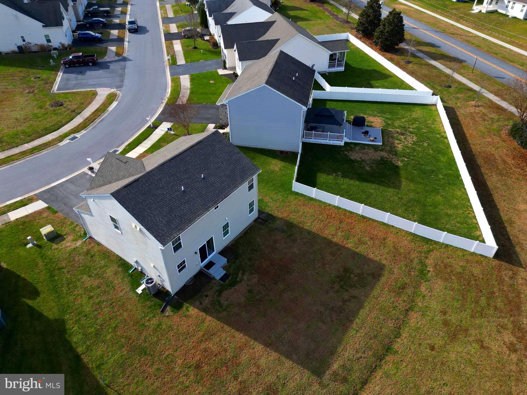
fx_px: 365
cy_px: 198
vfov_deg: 56.8
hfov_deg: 71.6
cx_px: 264
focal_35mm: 24
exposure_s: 1/1600
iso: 100
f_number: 1.7
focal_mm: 6.72
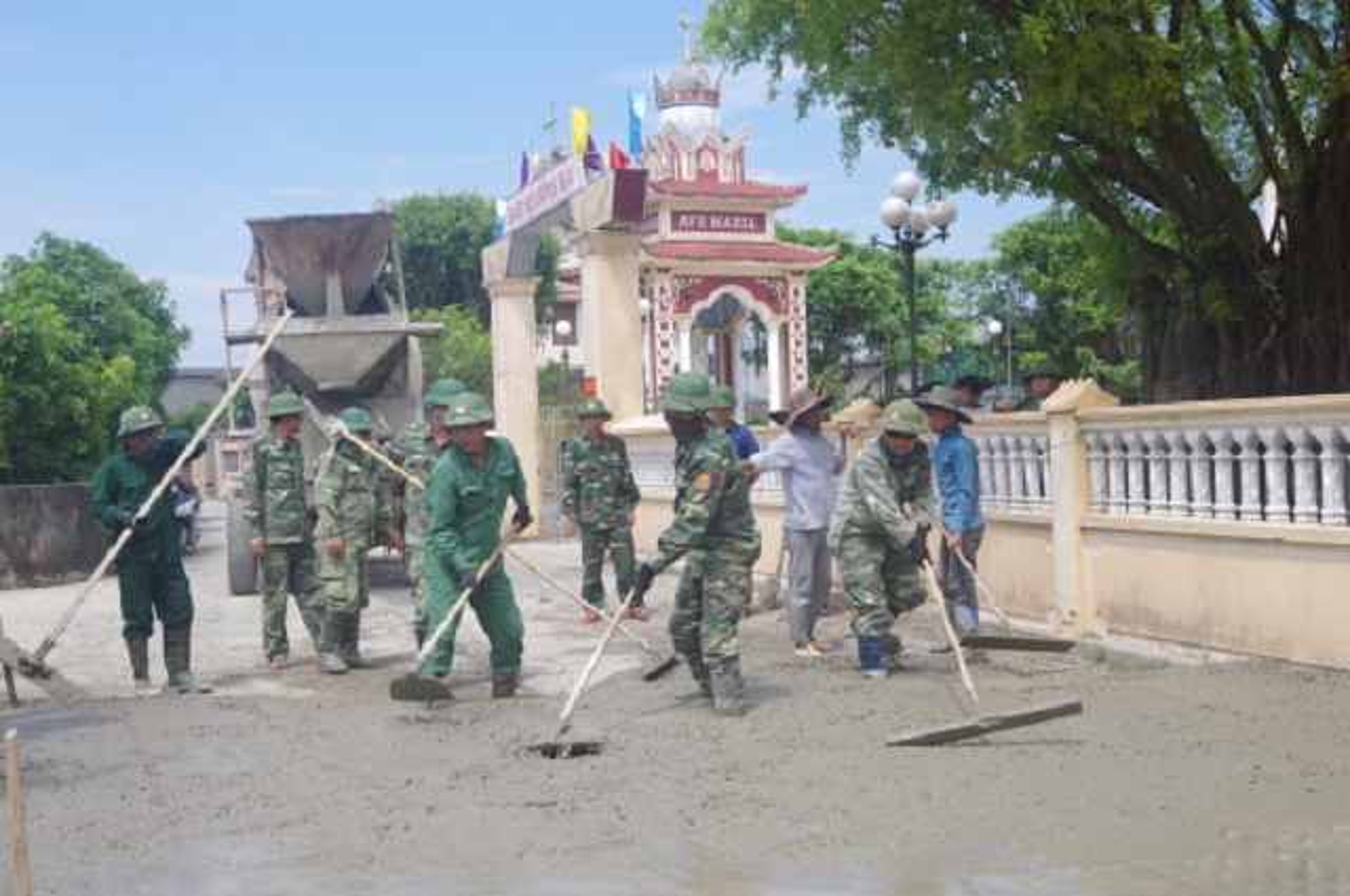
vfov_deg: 31.8
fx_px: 1573
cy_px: 448
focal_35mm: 42
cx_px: 675
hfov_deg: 46.5
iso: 100
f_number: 7.1
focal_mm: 28
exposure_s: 1/160
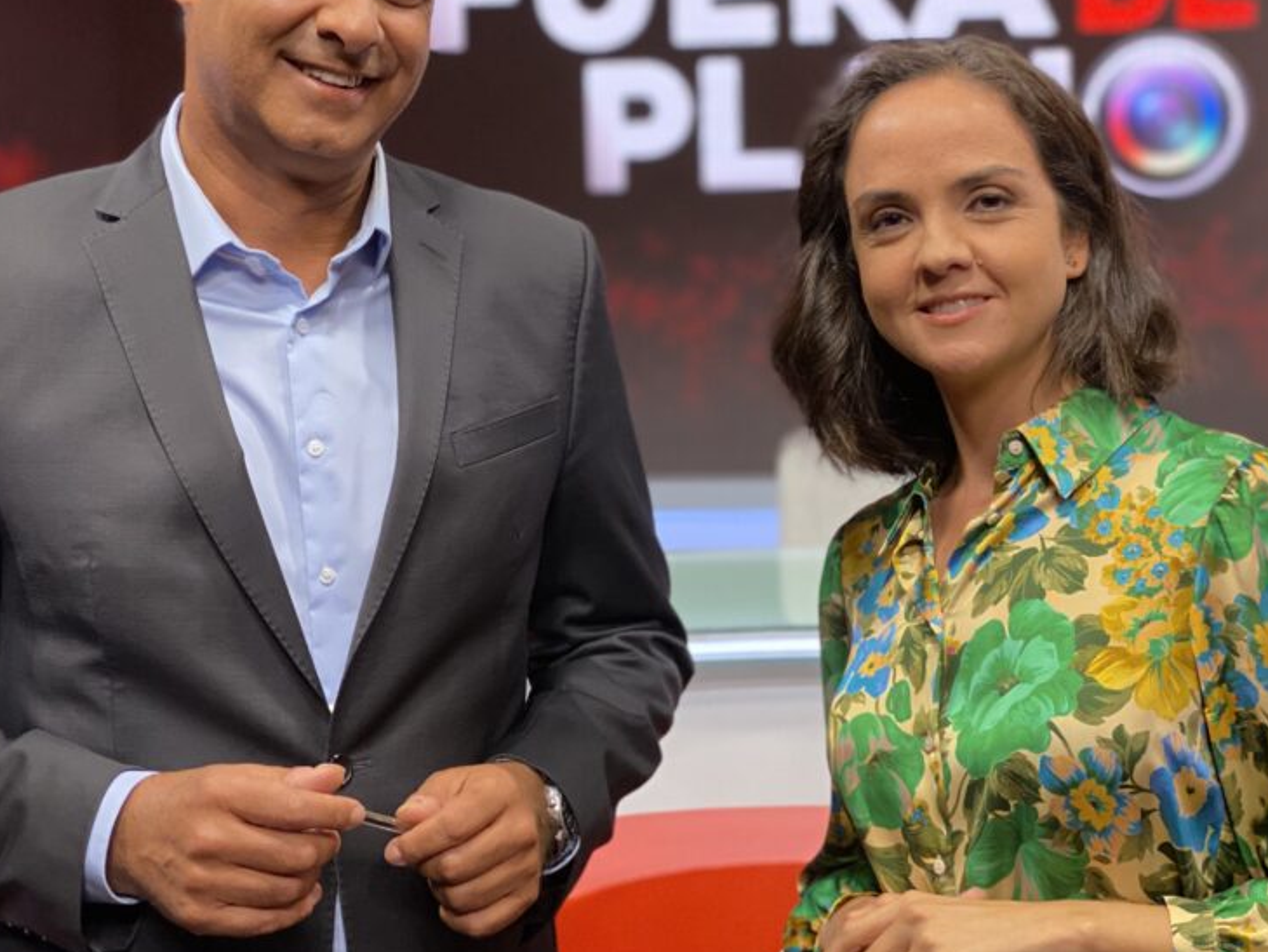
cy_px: 306
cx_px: 621
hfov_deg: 26.7
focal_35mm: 73
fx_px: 2674
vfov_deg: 20.1
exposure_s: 1/82
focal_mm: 6
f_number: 2
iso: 250
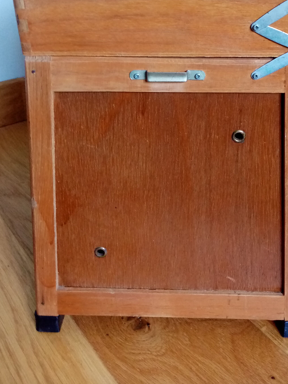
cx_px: 189
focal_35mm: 40
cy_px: 102
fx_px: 444
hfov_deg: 35.6
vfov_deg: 45.4
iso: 476
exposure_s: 1/25
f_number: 1.8
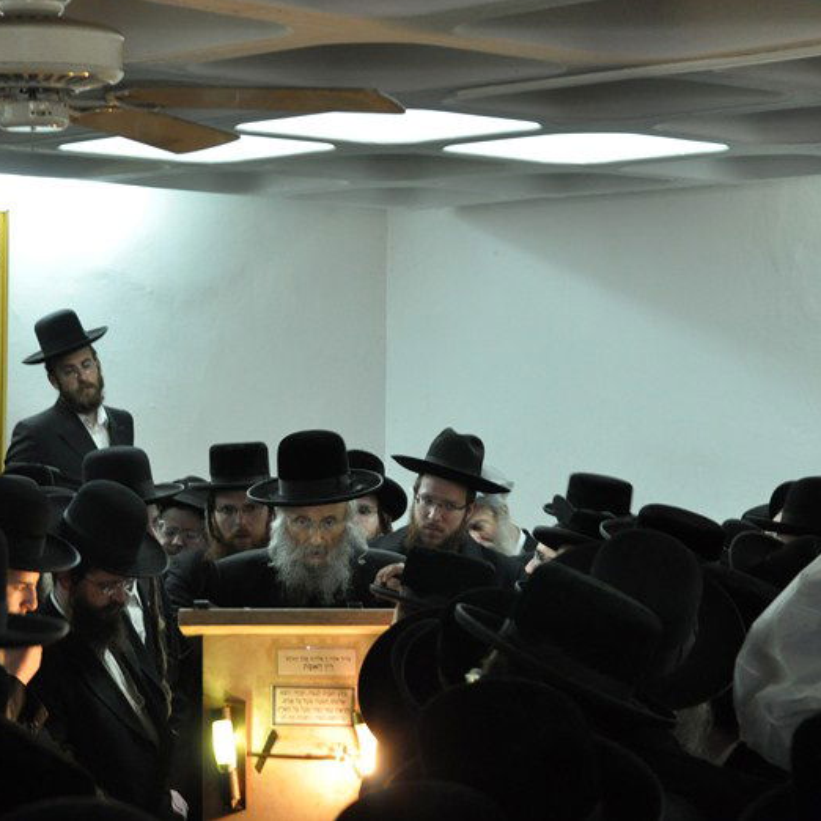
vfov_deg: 22.2
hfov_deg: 22.1
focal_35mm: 78
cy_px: 405
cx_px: 294
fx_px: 2093
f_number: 5.6
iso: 1000
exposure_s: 1/20
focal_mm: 40
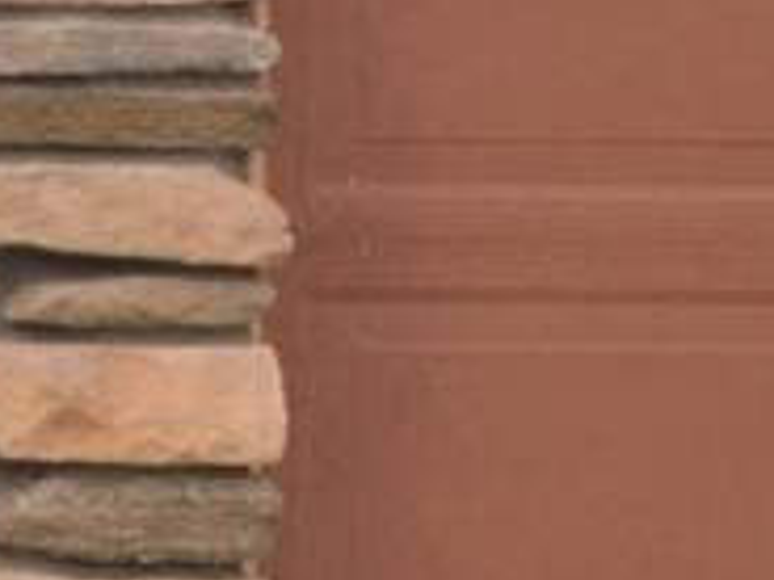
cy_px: -298
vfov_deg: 6.2
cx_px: -2351
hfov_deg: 6.6
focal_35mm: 235
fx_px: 5255
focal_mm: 20
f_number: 9
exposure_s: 1/200
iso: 100
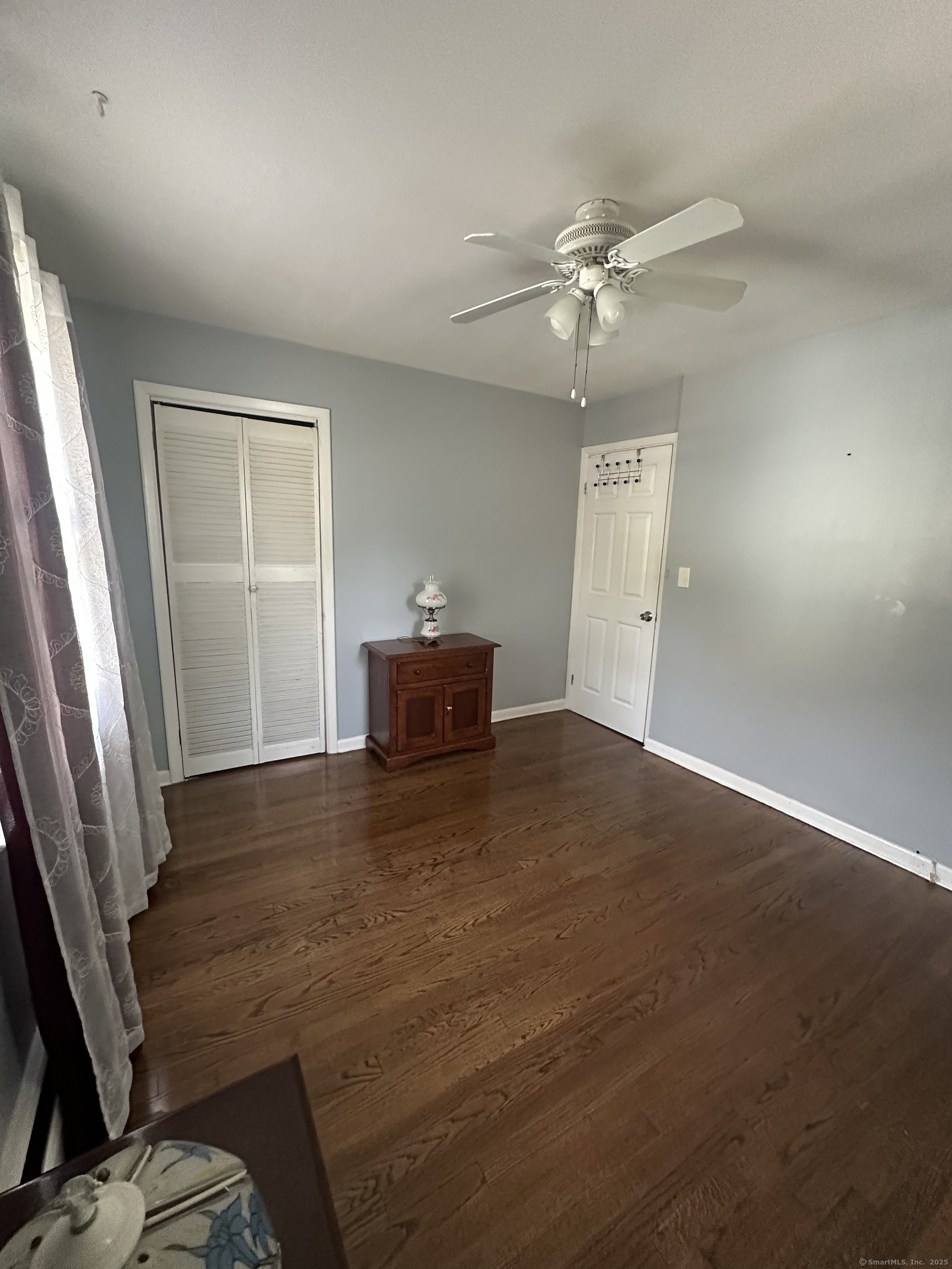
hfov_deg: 85.7
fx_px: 513
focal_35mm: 14
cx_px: 476
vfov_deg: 102.1
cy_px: 634
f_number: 2.2
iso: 500
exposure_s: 1/60
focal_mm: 2.22
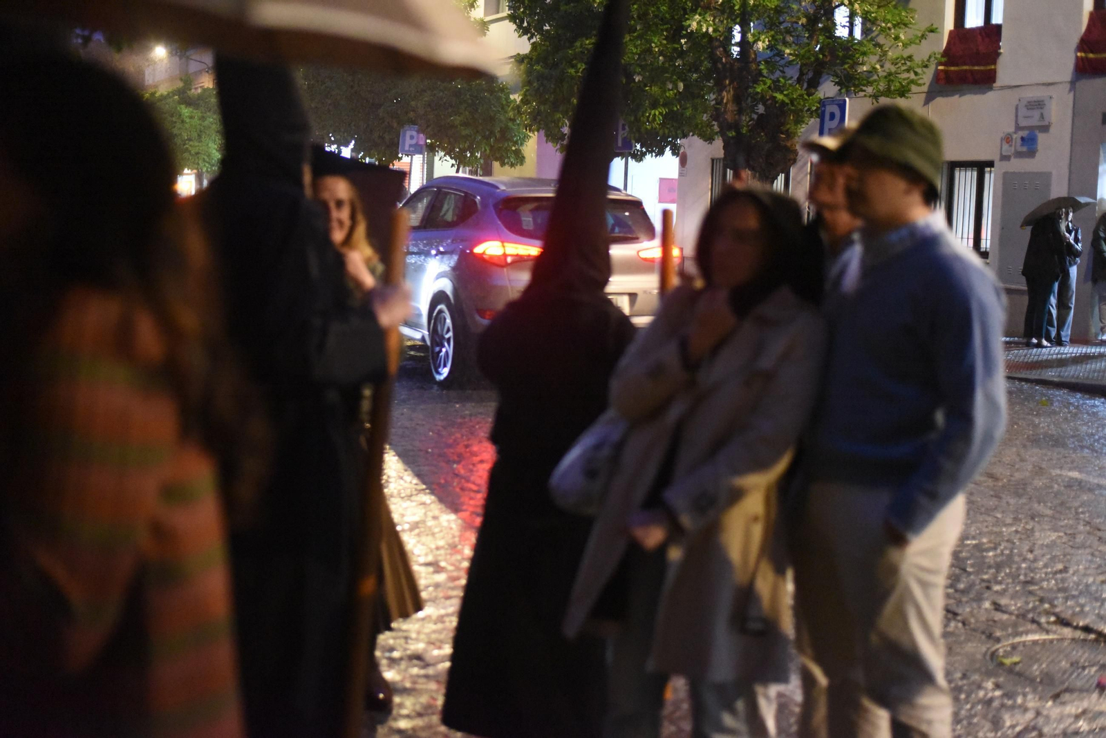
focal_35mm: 50
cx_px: 553
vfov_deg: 27.0
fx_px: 1537
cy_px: 369
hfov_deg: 39.6
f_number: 1.8
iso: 12800
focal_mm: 50
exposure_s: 1/160
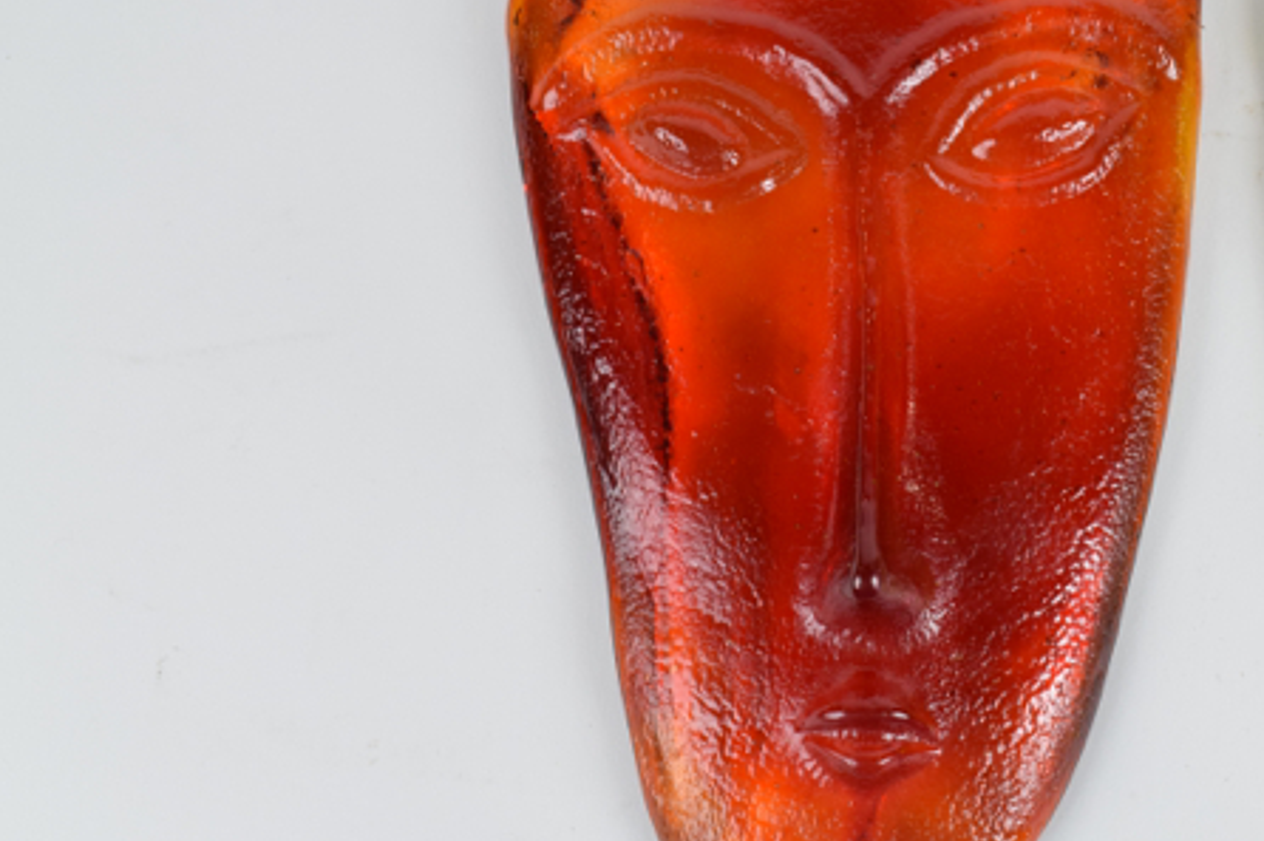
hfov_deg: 35.2
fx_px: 1965
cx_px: 864
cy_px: 398
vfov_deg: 24.2
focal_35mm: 56
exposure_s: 1/125
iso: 800
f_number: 10
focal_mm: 26
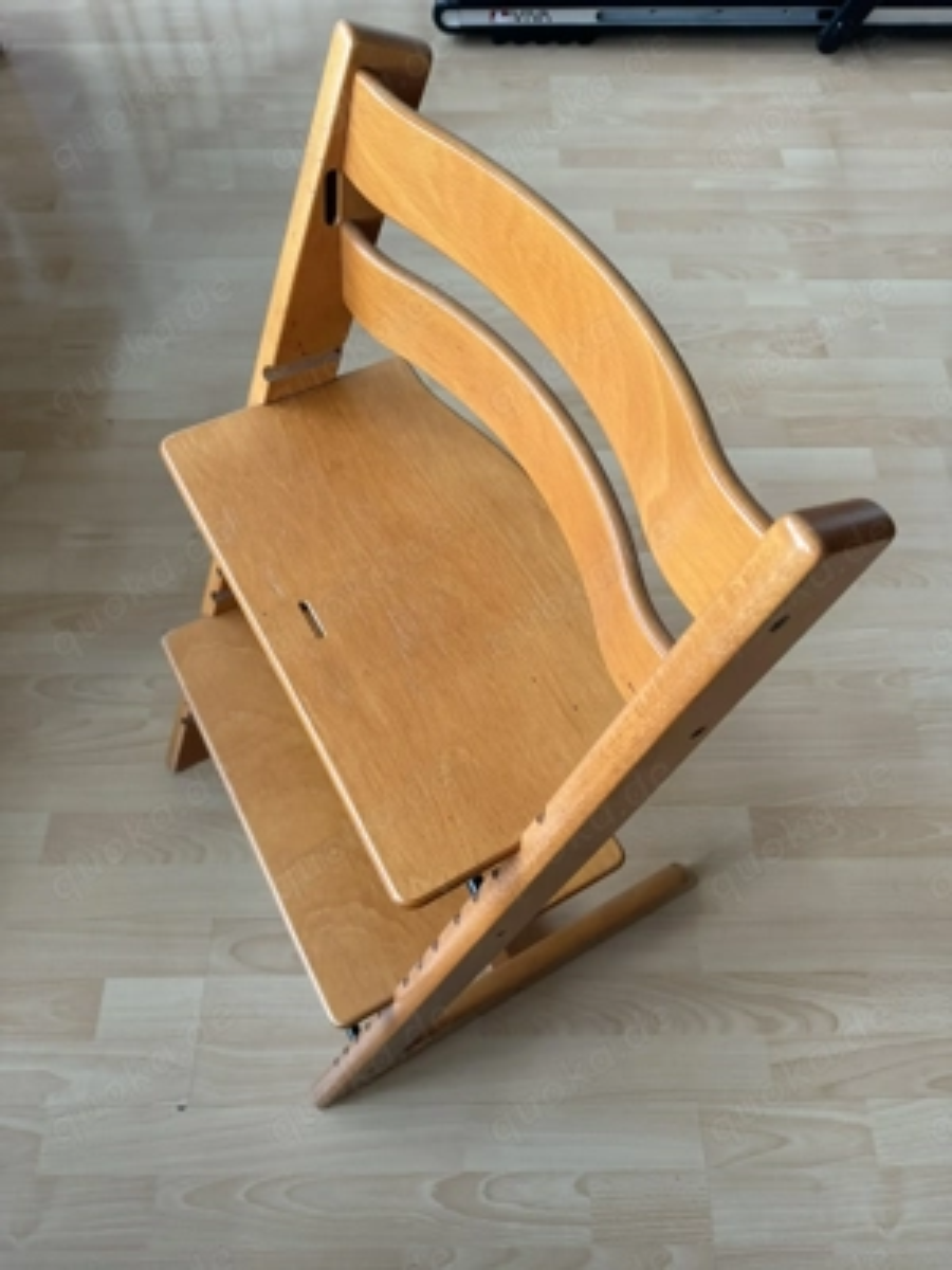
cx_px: 476
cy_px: 635
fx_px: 880
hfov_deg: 56.8
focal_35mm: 24
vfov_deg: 71.6
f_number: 1.78
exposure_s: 1/80
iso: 200
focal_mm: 6.76
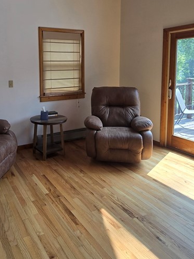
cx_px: 66
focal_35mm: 27
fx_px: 202
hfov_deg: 50.5
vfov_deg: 64.1
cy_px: 92
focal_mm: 2.2
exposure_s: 1/166
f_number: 2.2
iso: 50
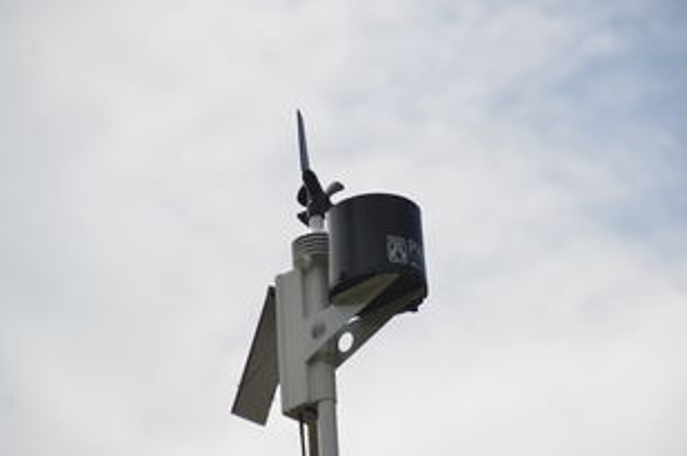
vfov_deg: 3.5
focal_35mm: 386
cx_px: 385
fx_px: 7355
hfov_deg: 5.3
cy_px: 251
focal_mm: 200
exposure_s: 1/2000
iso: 200
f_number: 5.6
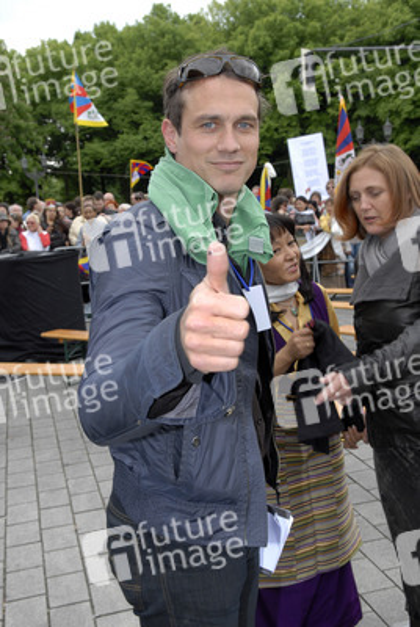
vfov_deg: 49.5
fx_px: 680
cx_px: 210
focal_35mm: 39
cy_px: 314
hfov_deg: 34.3
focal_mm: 26
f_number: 7.1
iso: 320
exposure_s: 1/200
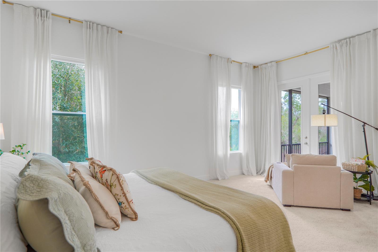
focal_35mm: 18
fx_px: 189
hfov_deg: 90.0
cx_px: 189
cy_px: 126
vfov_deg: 67.4
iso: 100
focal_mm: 12
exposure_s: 1/50
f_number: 2.5
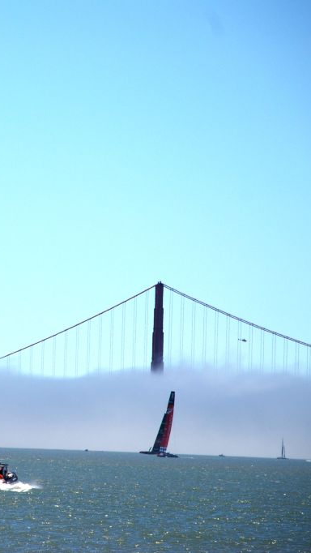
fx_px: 4670
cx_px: -21
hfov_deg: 3.8
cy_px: 277
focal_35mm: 319
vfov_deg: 6.8
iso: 100
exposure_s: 1/640
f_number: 6.3
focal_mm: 135
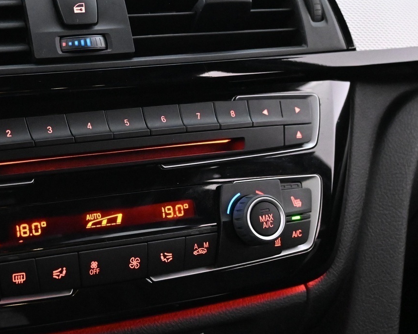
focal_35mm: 61
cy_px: 159
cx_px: 55
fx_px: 753
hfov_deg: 29.9
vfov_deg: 25.0
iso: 8000
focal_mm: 23
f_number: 4.2
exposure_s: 1/40
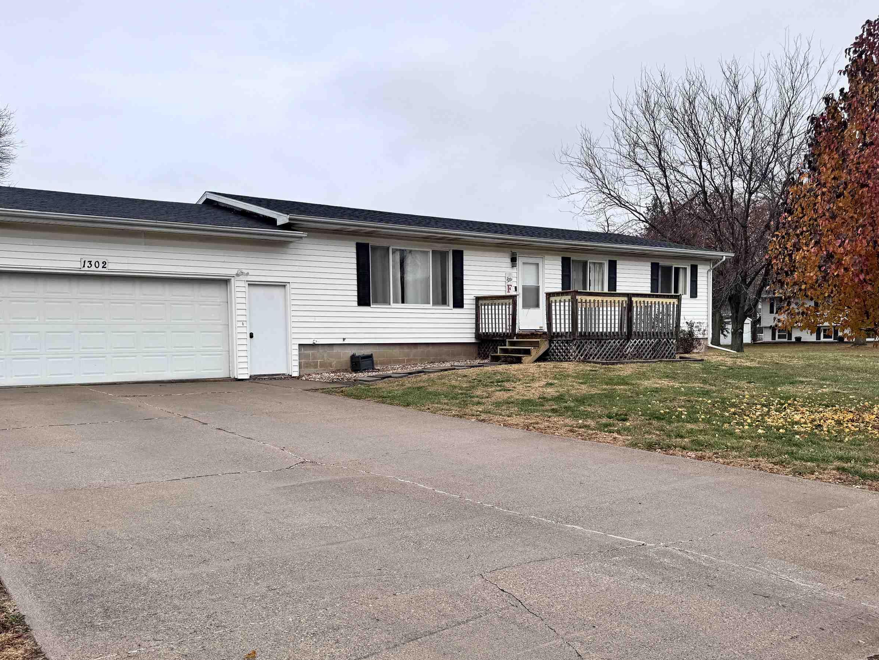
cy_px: 376
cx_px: 448
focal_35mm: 31
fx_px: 787
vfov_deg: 45.3
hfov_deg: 58.3
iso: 80
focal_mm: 6.76
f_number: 1.78
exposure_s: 1/2041
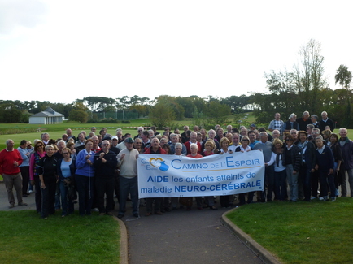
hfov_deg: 45.8
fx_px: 418
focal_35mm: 41
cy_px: 132
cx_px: 176
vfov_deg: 35.1
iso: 100
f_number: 3.7
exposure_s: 1/320
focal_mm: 7.4
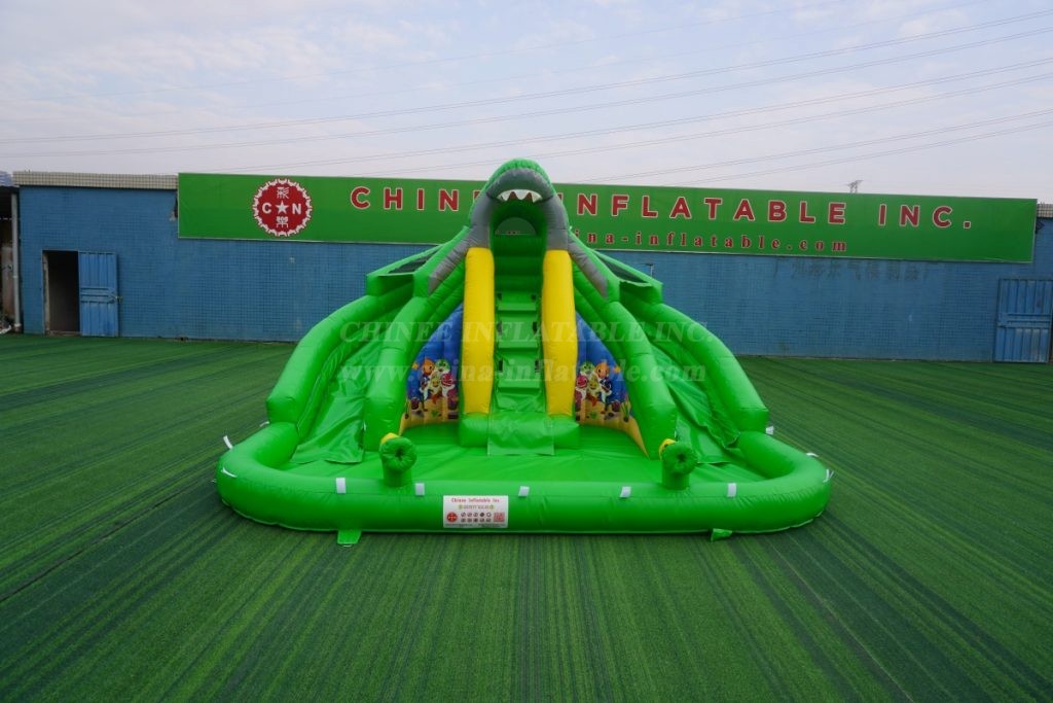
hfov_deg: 73.7
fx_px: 702
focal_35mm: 24
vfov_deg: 53.1
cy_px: 352
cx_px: 526
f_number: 8
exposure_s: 1/125
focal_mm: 16
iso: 100
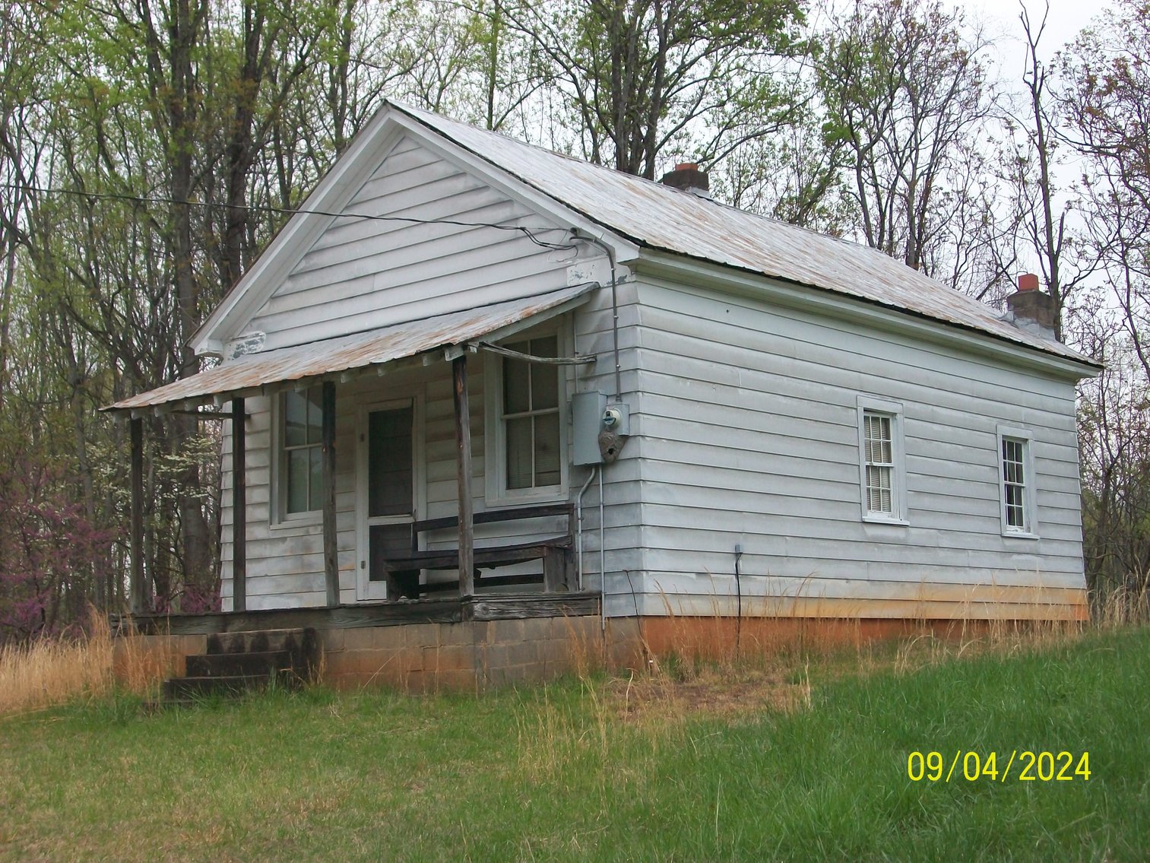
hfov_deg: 36.2
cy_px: 432
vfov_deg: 27.5
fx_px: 1761
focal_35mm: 53
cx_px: 575
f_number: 3.6
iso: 80
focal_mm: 8.8
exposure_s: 1/250
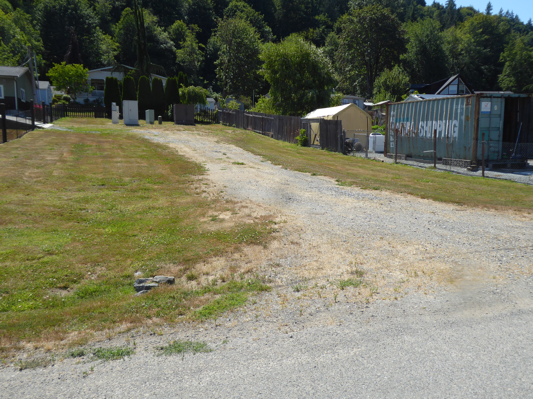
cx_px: 266
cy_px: 200
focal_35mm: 28
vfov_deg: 49.7
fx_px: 431
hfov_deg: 63.4
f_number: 3.5
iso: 80
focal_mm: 5
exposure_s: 1/640
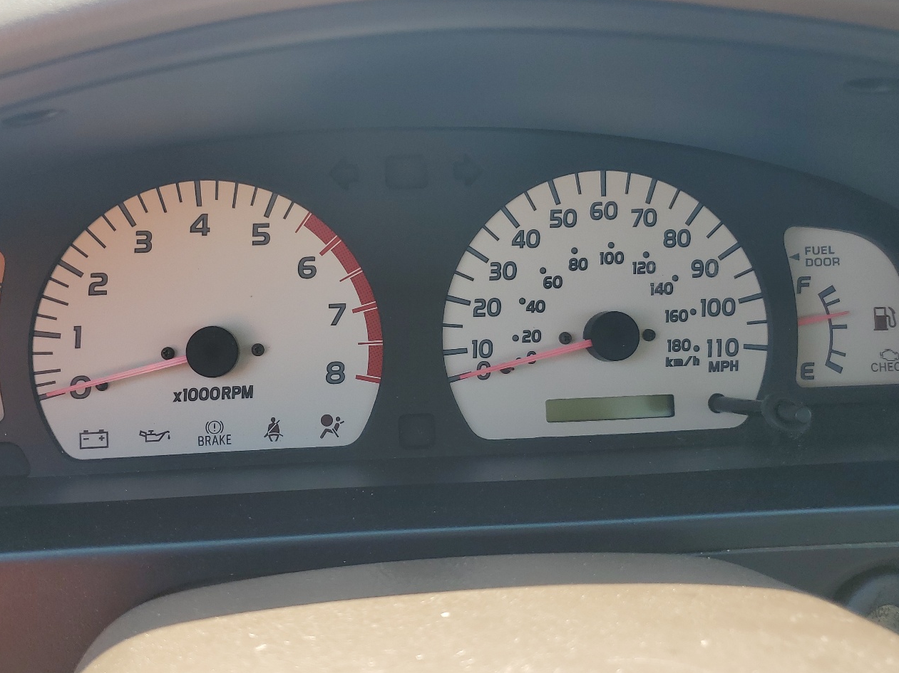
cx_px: 364
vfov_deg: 42.9
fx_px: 857
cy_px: 338
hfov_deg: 55.0
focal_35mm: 33
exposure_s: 1/556
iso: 50
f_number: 1.5
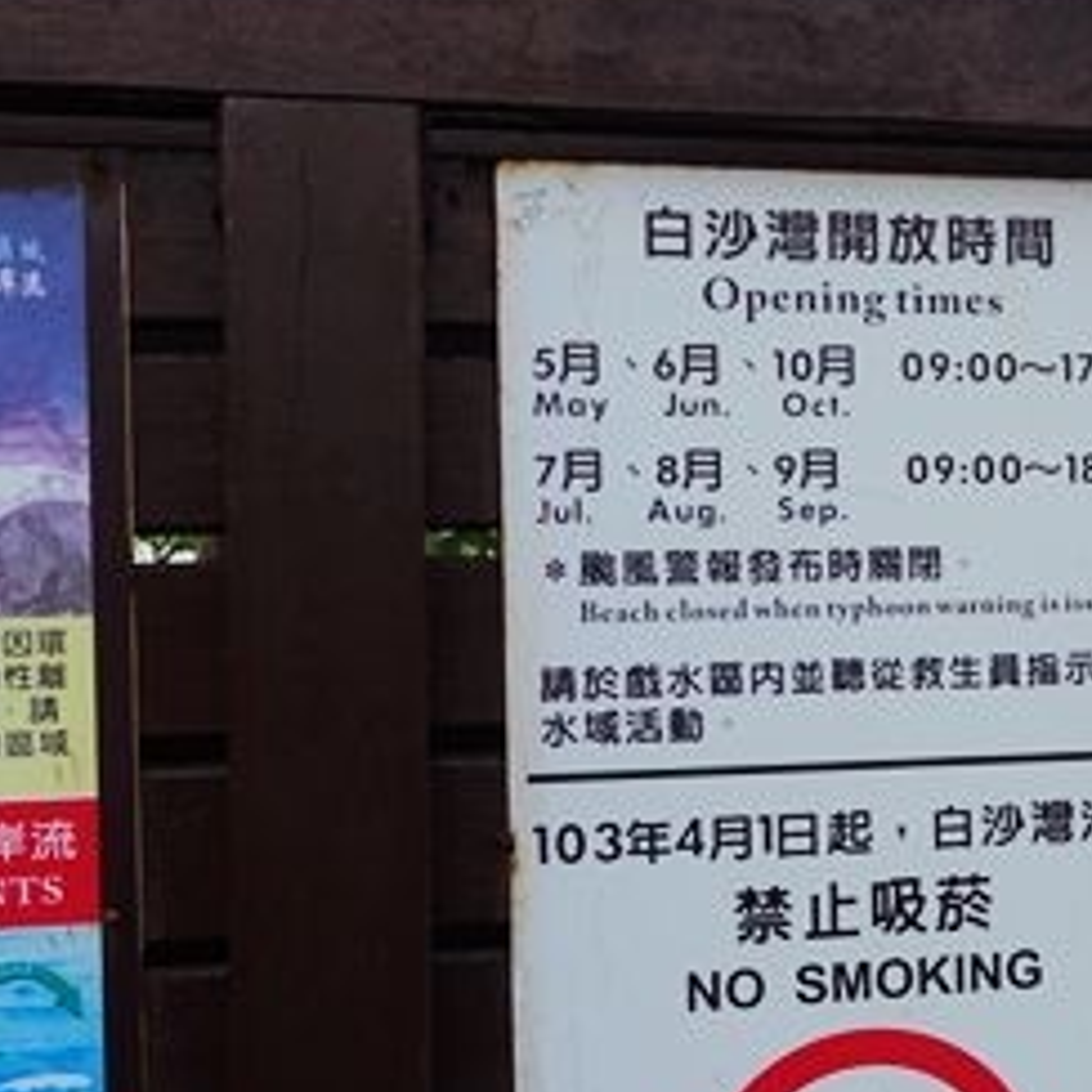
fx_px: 2427
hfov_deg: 23.6
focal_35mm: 68
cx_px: 1235
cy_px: 615
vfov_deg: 25.3
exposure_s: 1/250
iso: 125
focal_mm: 11
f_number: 4
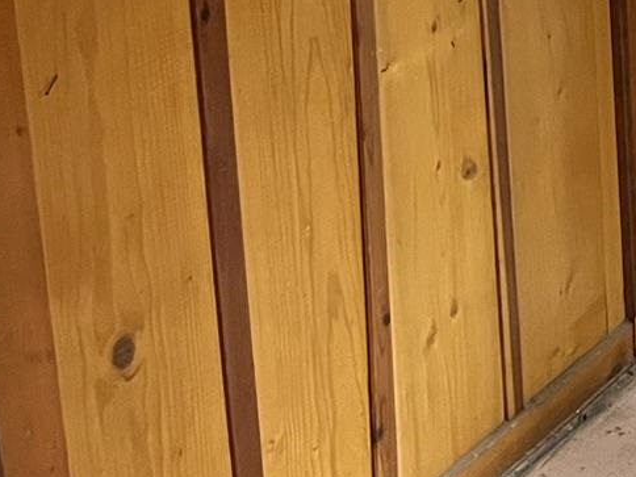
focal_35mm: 110
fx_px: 2021
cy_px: -202
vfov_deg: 12.9
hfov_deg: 15.6
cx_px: 1101
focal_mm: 5.1
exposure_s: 1/40
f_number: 1.6
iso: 640
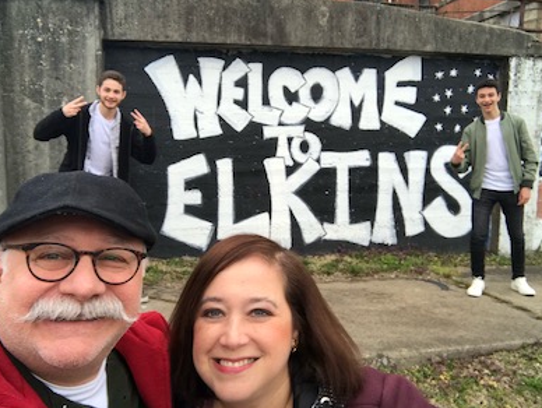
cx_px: 271
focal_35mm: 33
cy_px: 207
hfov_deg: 55.3
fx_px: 517
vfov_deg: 43.0
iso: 40
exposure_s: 1/120
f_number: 2.2
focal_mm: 2.87
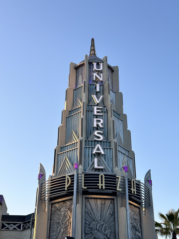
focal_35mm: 48
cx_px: 90
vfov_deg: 39.7
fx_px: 331
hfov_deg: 30.3
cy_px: 120
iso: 64
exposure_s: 1/552
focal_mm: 6.86
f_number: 1.78
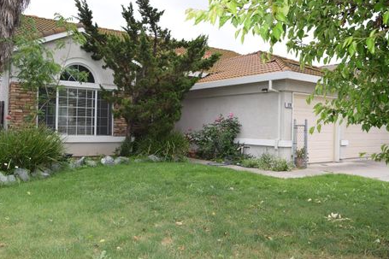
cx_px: 184
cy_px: 118
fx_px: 356
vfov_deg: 39.9
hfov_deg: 57.2
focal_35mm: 33
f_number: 5.6
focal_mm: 20
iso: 250
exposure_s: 1/125
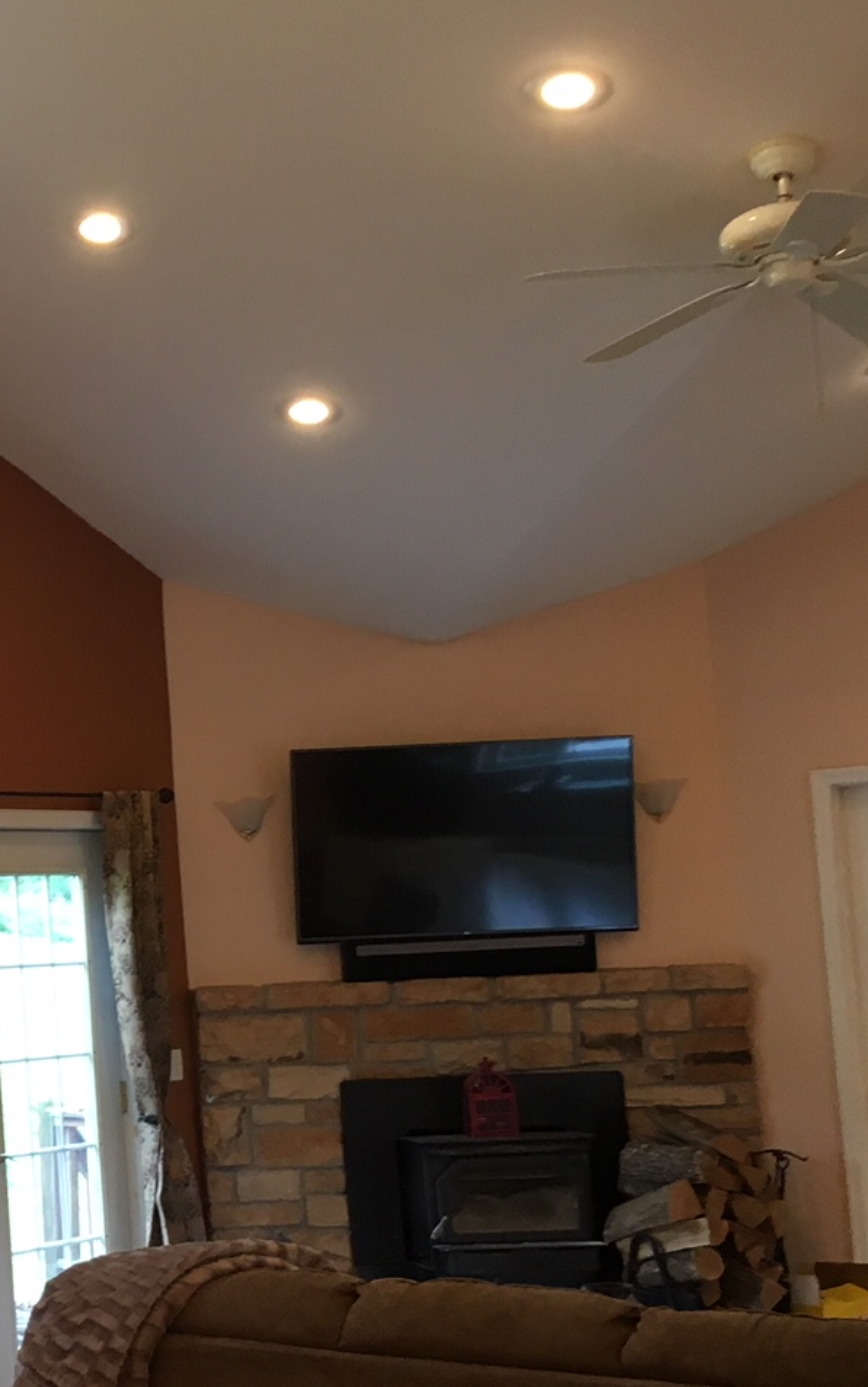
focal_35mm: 65
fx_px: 2459
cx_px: -396
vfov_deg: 31.5
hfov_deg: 18.1
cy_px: 766
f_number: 2.2
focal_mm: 4.15
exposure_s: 1/30
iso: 25
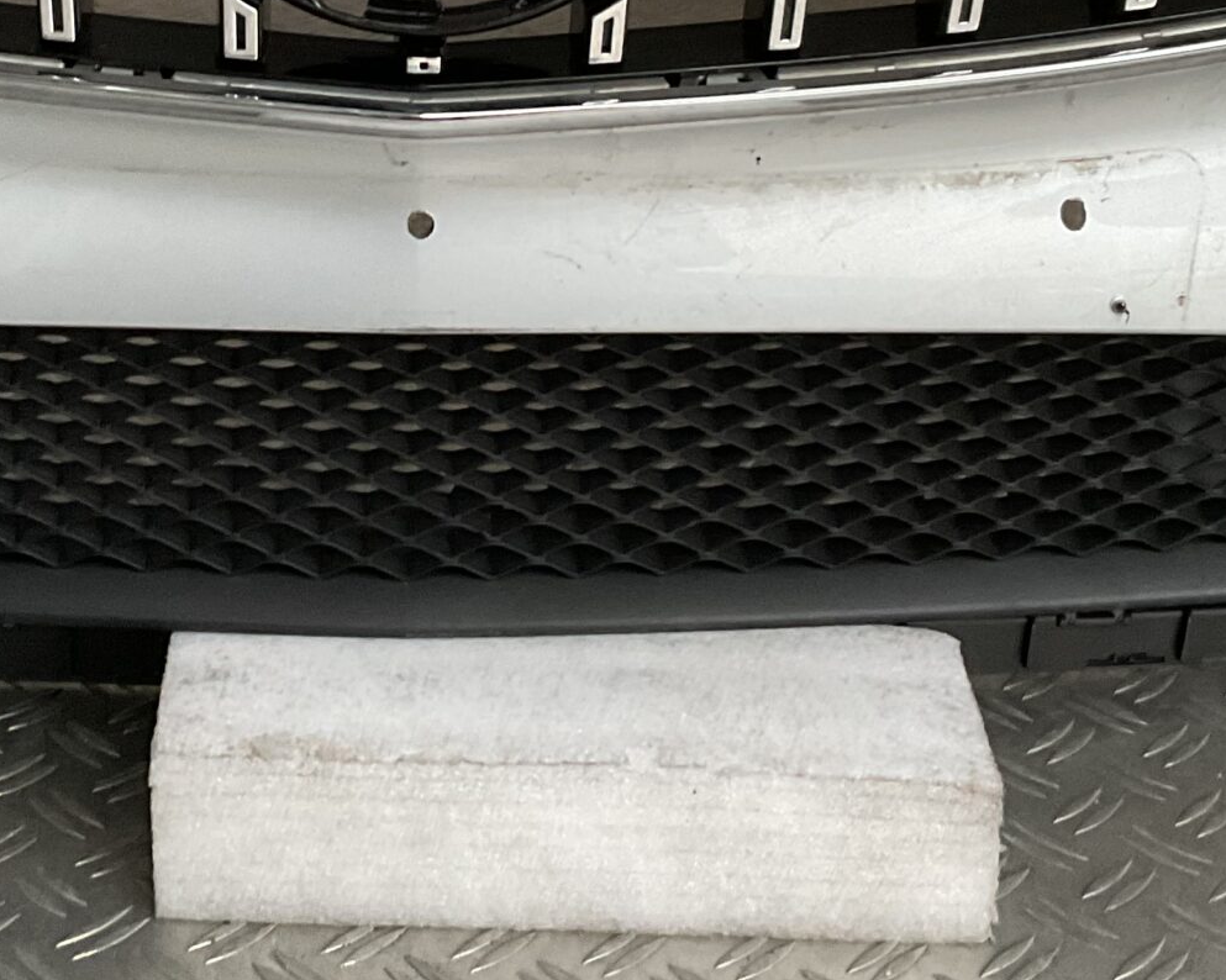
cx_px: 410
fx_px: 2648
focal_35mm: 73
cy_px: 35
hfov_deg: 25.9
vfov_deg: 20.4
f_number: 1.8
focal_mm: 3
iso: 200
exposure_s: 1/50
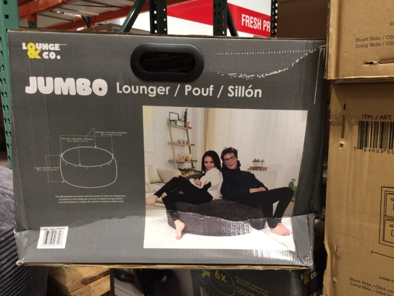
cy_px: 148
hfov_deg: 61.7
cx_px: 197
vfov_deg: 48.2
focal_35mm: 29
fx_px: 330
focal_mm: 4.15
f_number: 2.2
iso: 80
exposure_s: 1/30
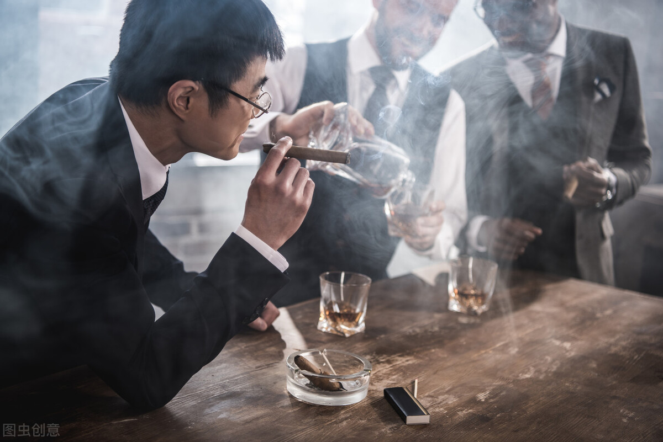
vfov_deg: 26.0
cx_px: 332
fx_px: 958
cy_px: 221
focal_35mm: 52
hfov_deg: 38.2
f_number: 2.8
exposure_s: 1/160
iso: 125
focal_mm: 52
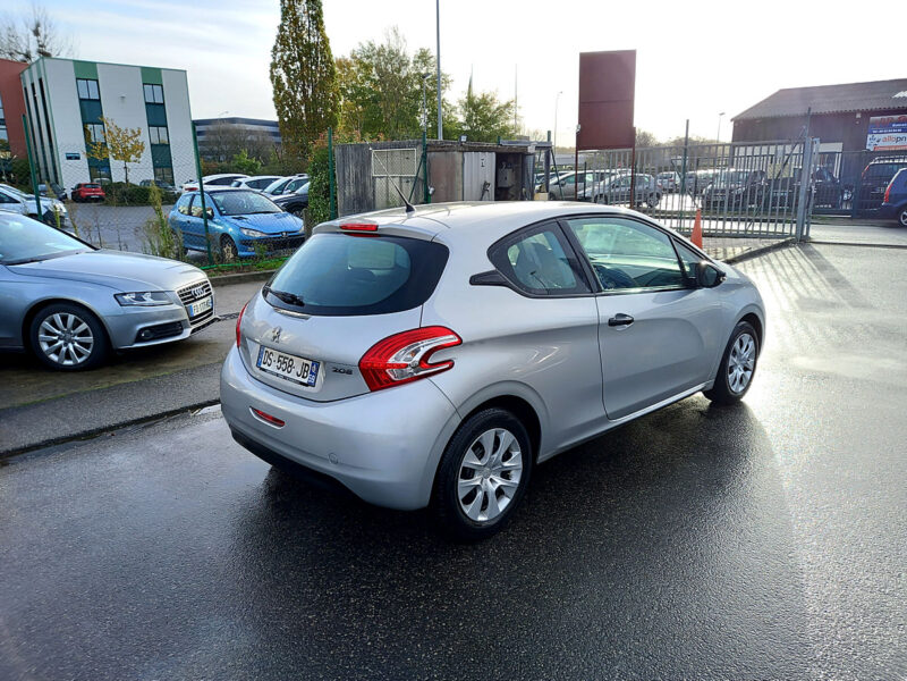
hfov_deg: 69.4
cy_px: 340
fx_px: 655
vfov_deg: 54.9
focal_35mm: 25
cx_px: 454
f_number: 2
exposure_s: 1/127
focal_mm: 4.6
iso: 25
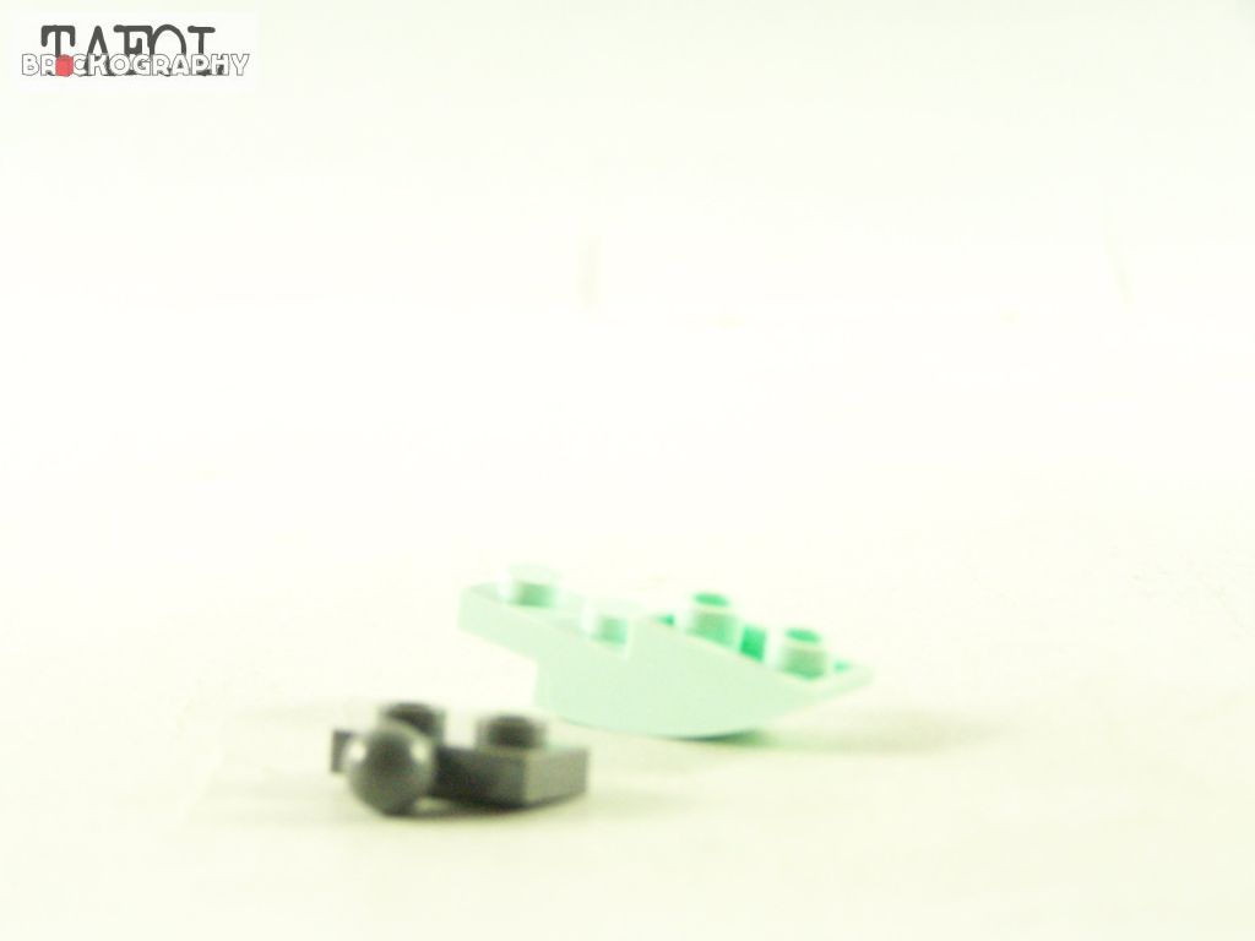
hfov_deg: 23.8
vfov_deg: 18.0
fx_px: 2973
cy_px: 470
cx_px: 628
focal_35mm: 82
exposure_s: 1/60
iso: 400
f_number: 3.2
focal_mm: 13.7
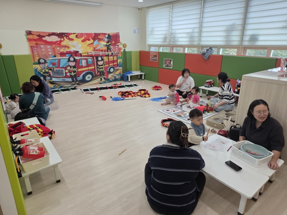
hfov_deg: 73.9
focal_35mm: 23
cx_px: 144
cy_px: 108
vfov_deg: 58.9
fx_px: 191
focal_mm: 6.3
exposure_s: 1/120
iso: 100
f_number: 1.7
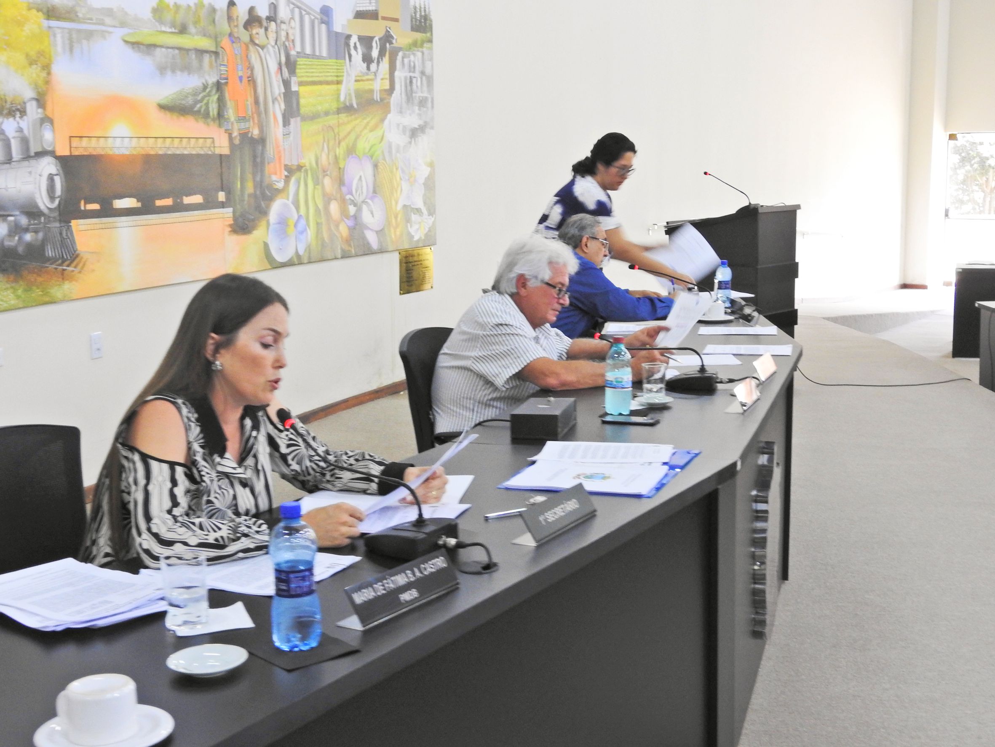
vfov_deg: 29.1
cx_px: 498
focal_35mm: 50
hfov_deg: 38.2
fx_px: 1437
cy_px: 374
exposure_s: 1/10
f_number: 5
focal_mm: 9
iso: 400
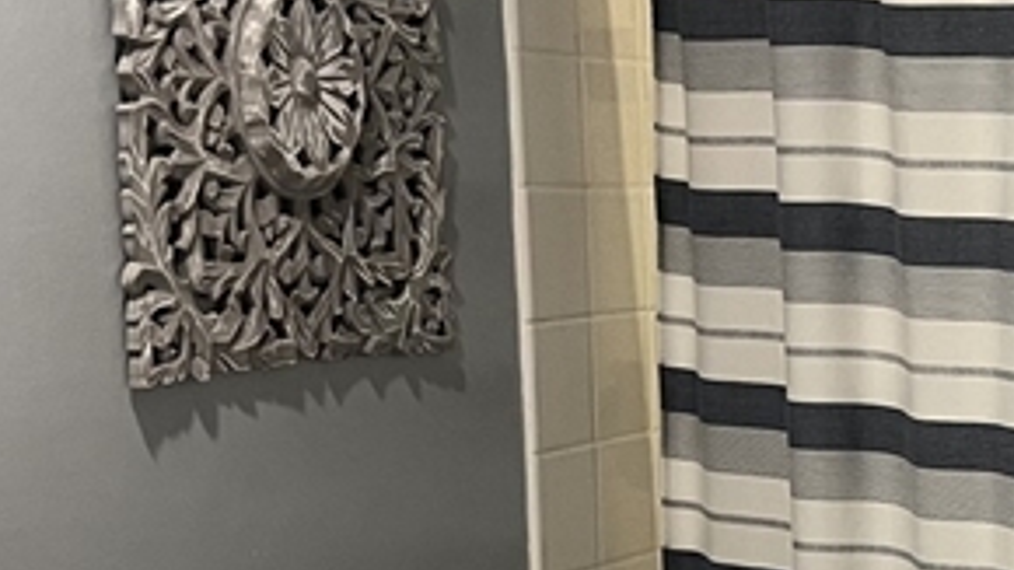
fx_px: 2688
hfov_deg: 20.7
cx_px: 1007
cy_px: 633
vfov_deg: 11.9
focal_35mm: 100
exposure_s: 1/60
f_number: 1.5
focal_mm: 5.7
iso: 160
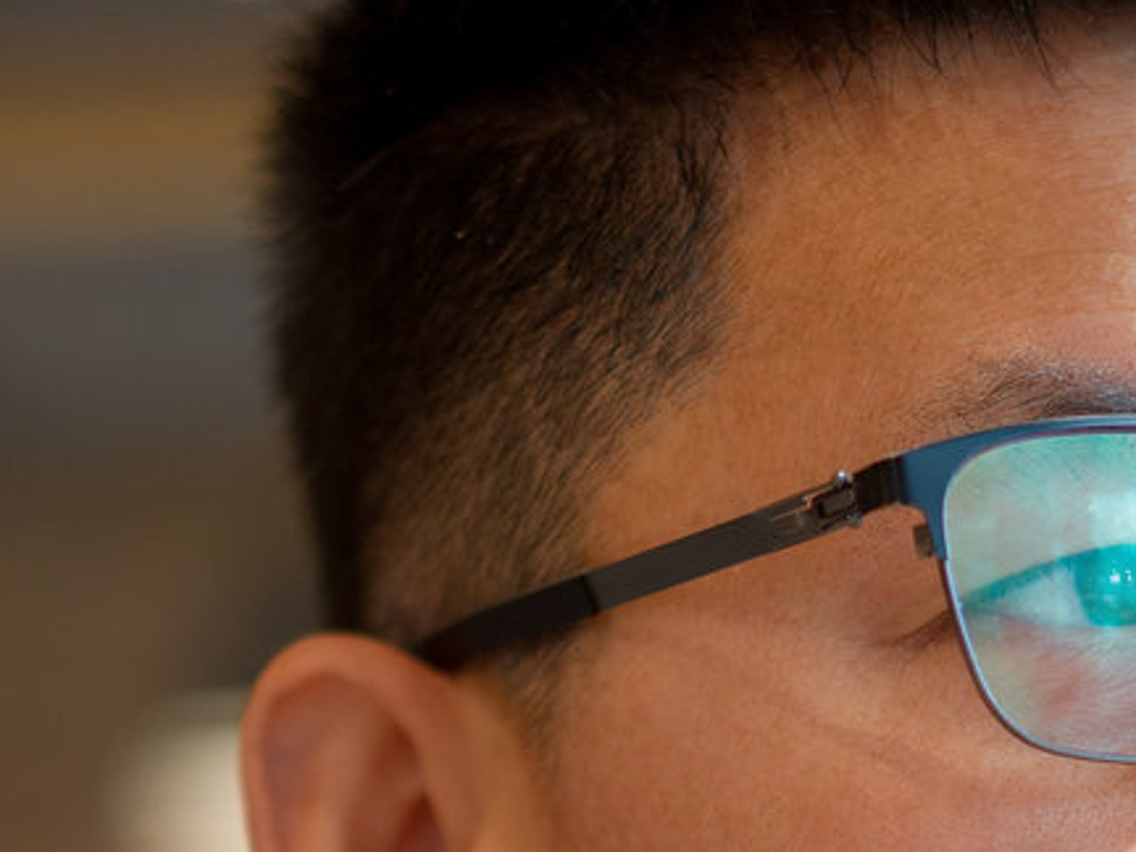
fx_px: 6432
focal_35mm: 196
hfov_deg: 10.0
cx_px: 1299
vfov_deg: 7.4
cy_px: 1395
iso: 100
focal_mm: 55
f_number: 1.8
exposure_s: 1/60
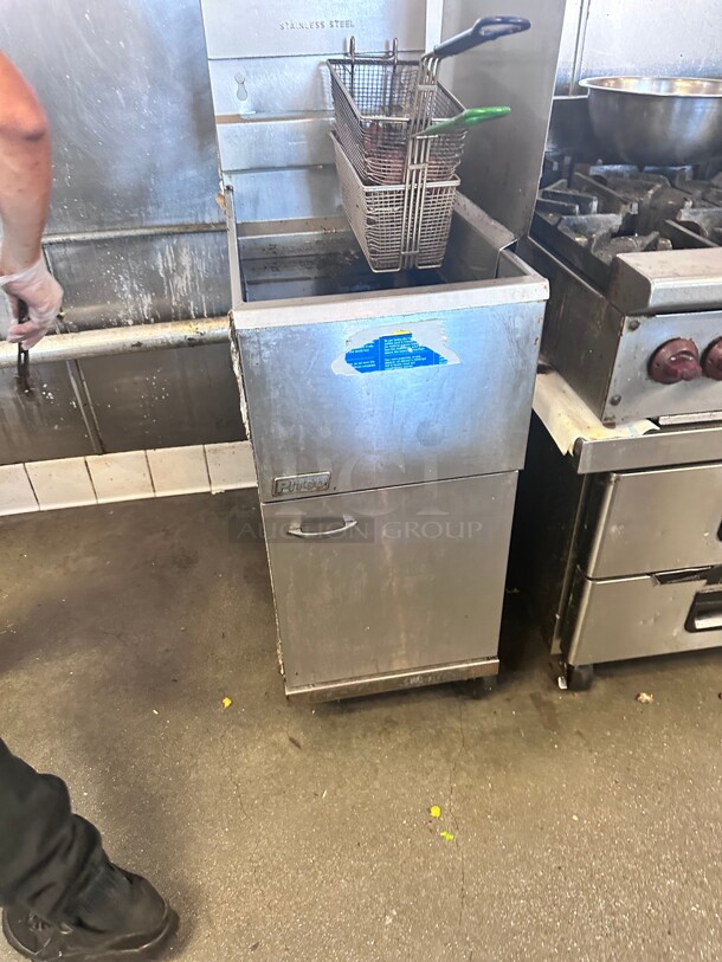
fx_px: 667
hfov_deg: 56.8
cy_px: 481
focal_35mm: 24
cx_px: 361
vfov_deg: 71.6
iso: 500
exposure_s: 1/60
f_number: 1.78
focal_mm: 6.86
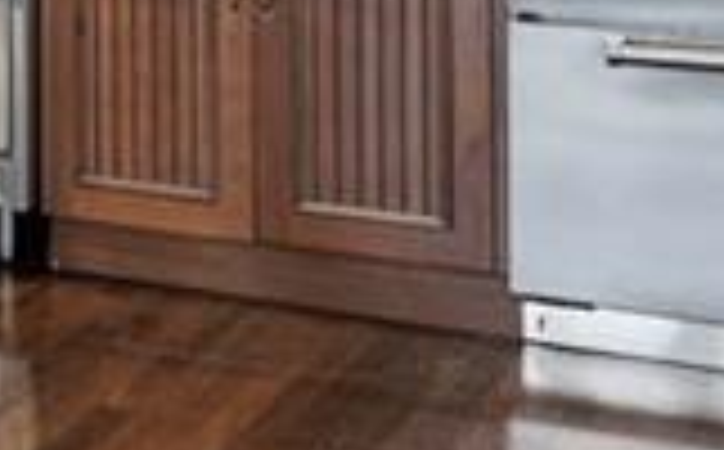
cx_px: -517
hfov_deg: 17.0
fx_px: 2048
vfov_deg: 11.8
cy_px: -302
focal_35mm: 104
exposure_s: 1/25
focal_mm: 16
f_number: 9
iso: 400
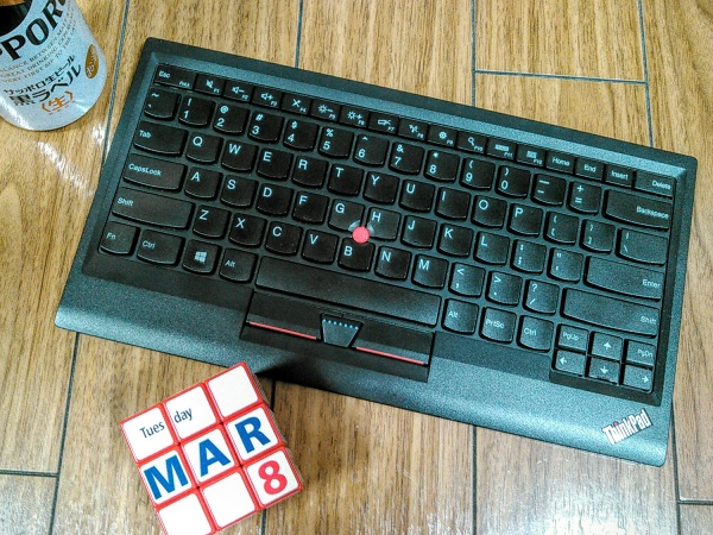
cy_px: 262
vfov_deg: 44.2
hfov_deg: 56.8
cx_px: 343
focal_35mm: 32
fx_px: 659
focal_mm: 4
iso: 640
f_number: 2.4
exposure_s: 1/15.1
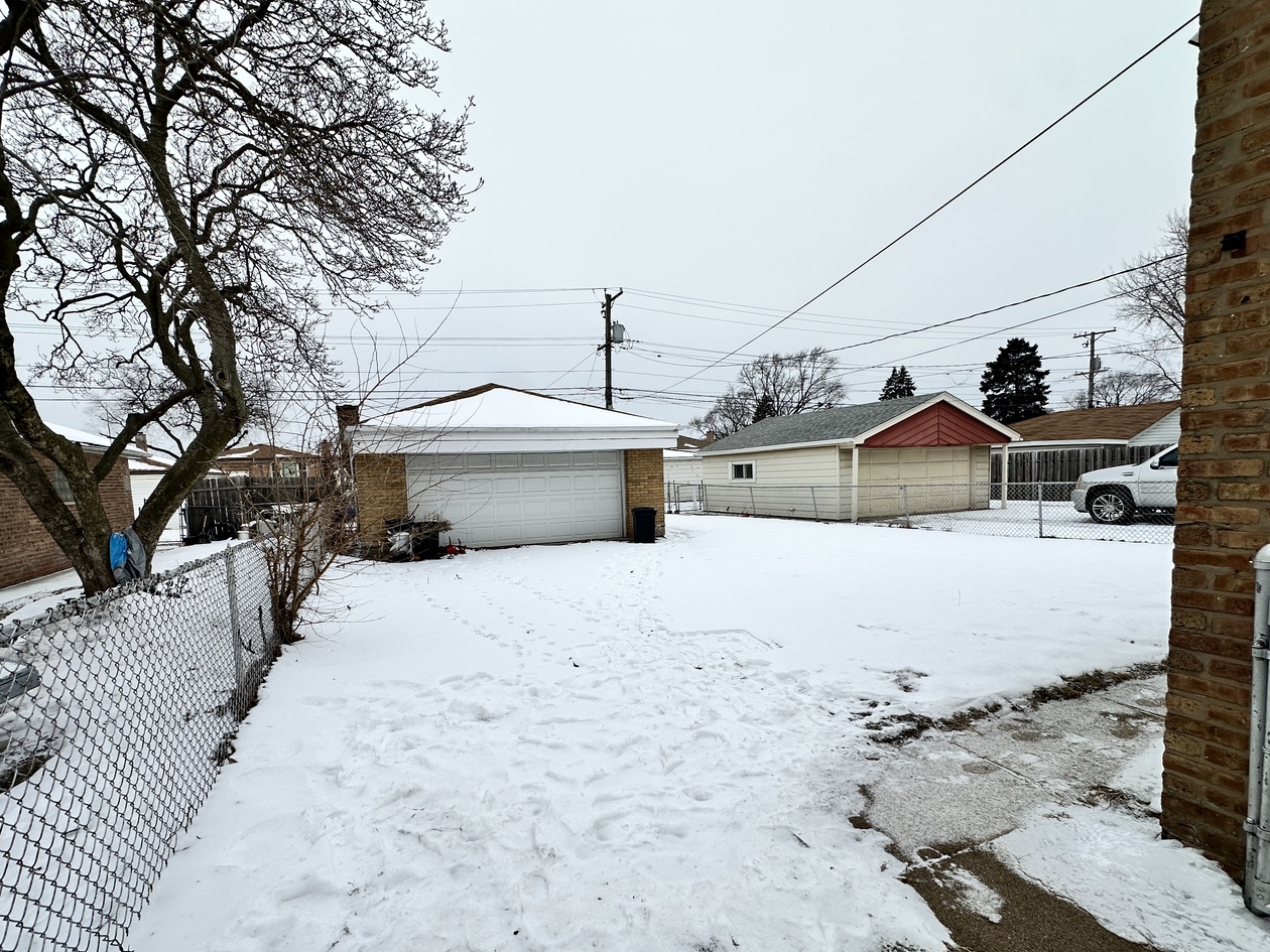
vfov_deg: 77.8
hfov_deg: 94.3
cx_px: 585
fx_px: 587
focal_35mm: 16
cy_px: 528
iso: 50
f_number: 2.2
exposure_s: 1/2132
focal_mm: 2.22
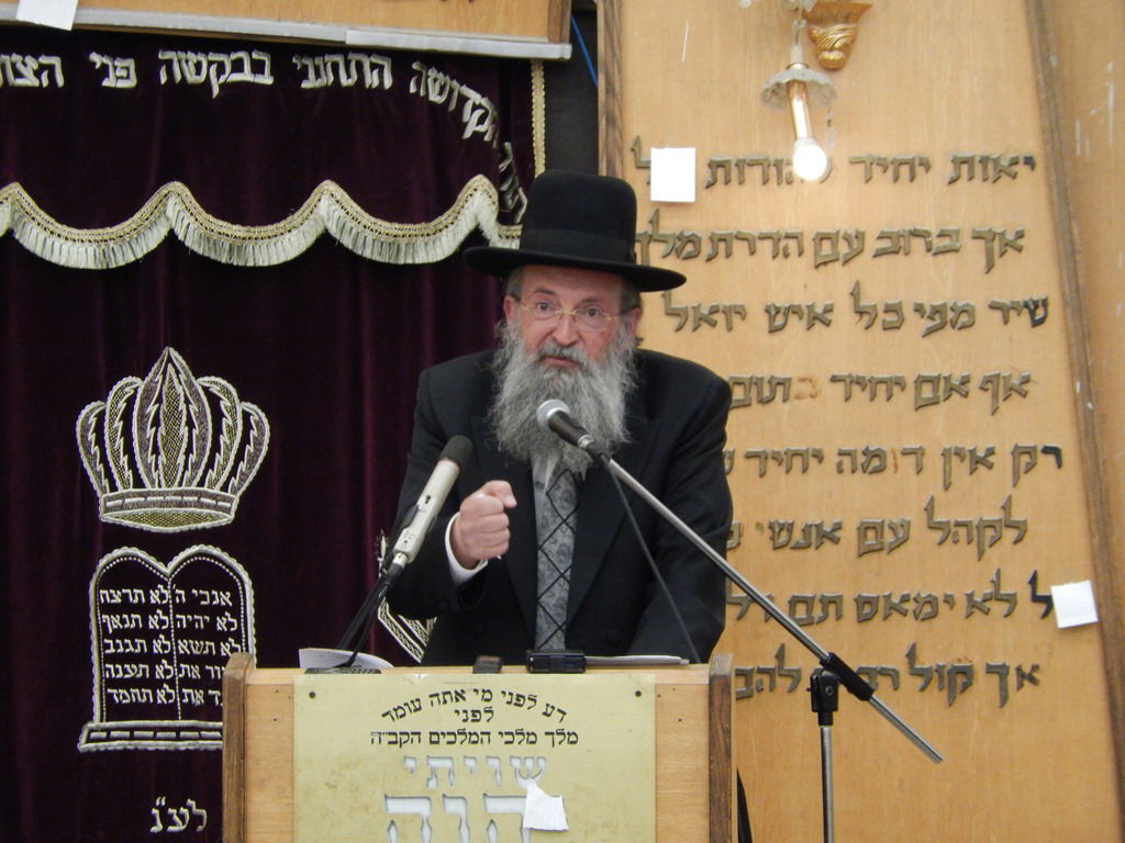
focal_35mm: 332
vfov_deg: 4.5
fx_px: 10790
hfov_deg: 6.0
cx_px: 562
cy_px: 422
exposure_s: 1/30
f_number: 6
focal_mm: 59.5
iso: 500
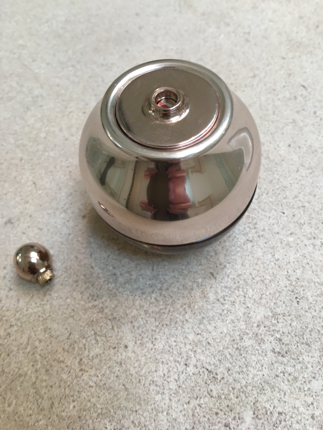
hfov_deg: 48.2
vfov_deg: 61.7
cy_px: 215
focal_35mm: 29
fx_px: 361
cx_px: 162
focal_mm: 4.2
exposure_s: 1/15
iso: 40
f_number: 2.2
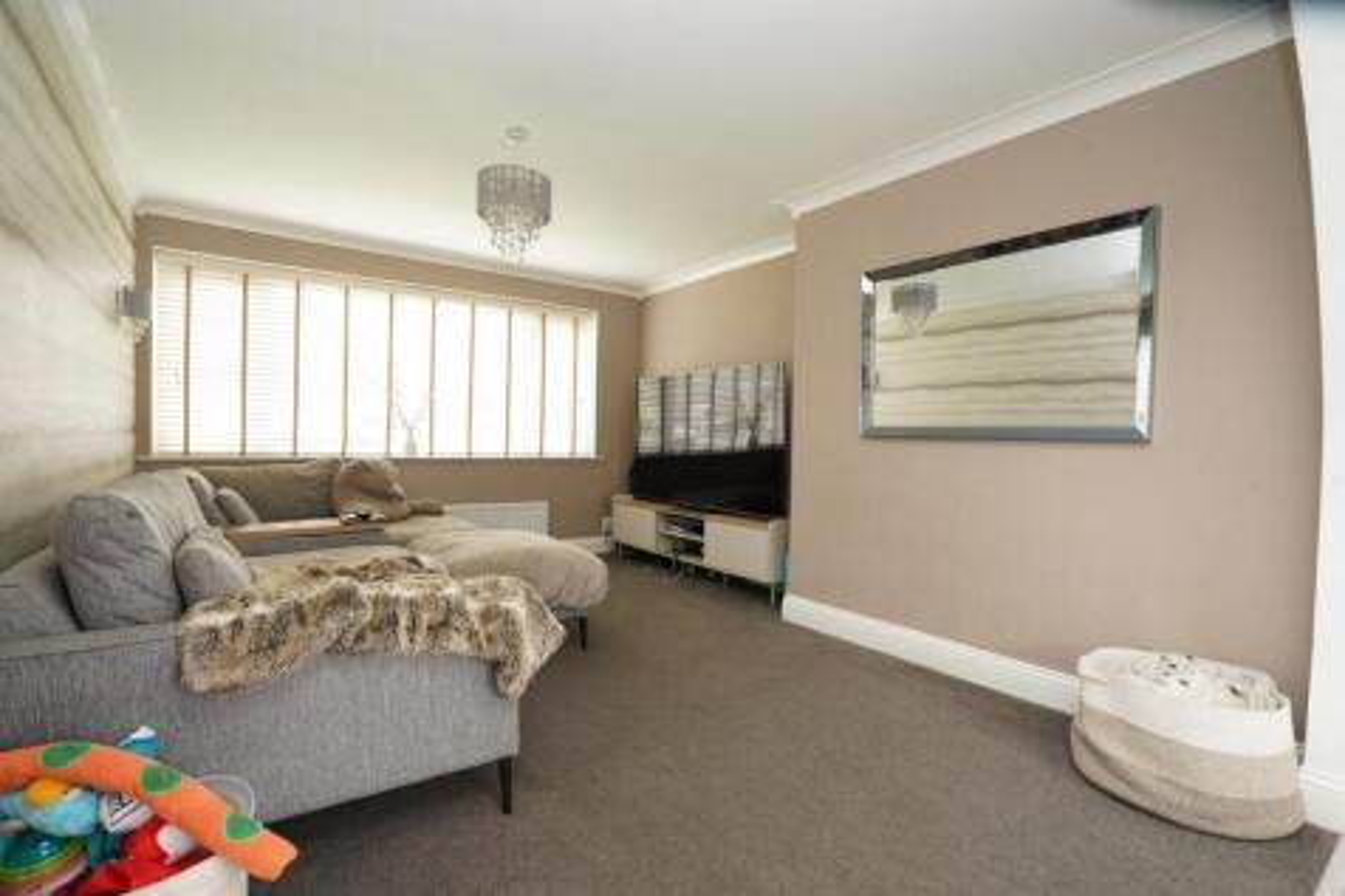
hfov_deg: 96.8
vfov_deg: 73.7
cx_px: 672
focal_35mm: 16
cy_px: 448
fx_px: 598
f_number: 8
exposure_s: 1/15
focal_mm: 16
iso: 400
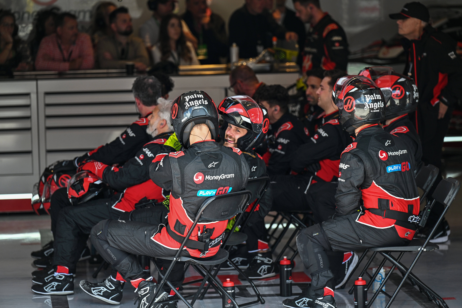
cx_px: 231
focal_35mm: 200
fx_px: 2566
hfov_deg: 10.3
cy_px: 154
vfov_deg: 6.9
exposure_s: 1/250
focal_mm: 200
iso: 250
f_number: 3.5
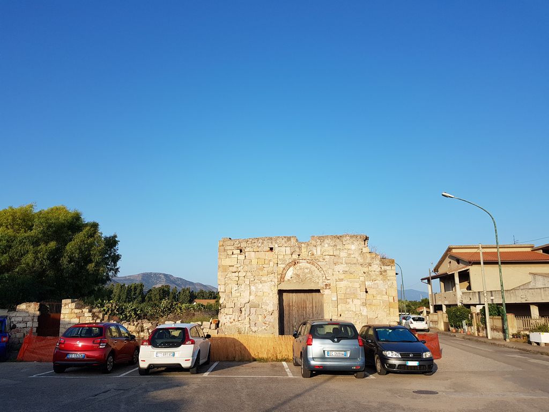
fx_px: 412
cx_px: 274
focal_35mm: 26
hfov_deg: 67.3
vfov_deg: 53.1
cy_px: 206
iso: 40
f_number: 1.7
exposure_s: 1/1712
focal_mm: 4.2
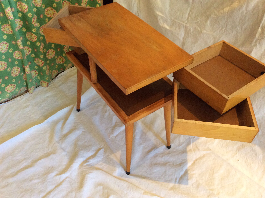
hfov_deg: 56.9
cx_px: 132
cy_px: 99
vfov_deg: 44.1
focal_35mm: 32
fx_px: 245
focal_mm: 3.3
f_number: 2.4
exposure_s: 1/25
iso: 200
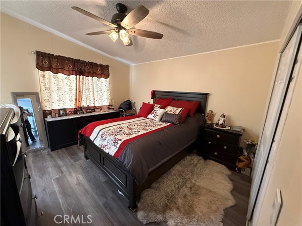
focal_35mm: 14
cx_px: 151
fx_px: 122
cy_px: 113
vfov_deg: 85.7
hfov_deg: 102.1
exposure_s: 1/60
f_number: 2.2
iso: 800
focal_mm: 2.22
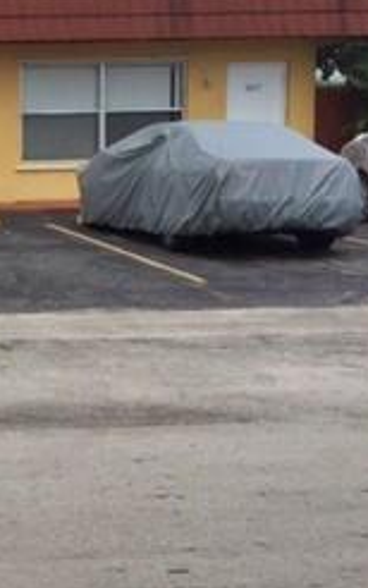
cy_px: 215
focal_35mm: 80
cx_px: -251
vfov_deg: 25.7
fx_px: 1282
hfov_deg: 14.7
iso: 32
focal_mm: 4.15
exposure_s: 1/2083
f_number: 2.2
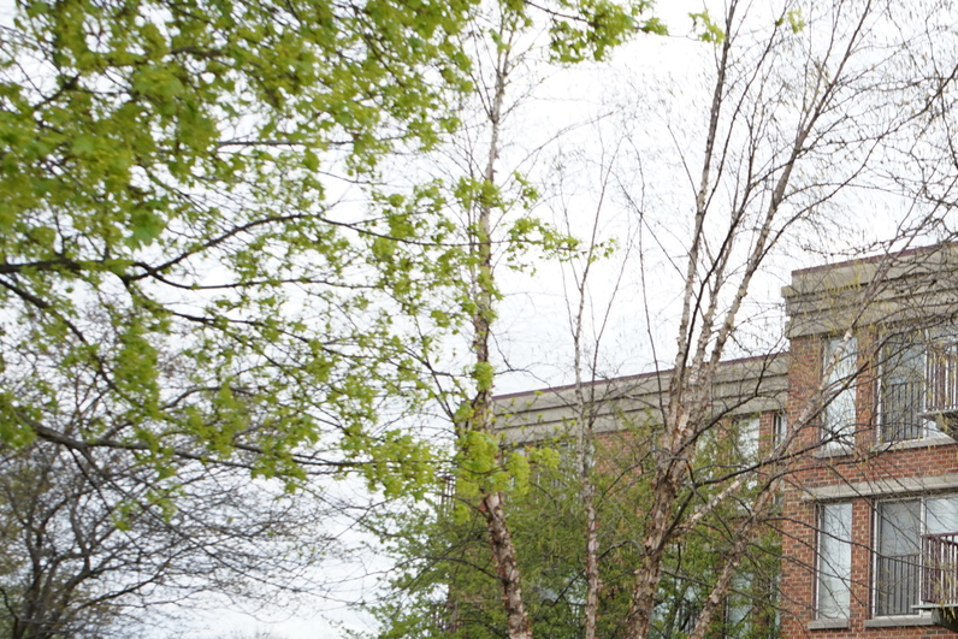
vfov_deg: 22.7
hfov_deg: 31.4
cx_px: 962
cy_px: 511
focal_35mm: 59
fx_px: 1570
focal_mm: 29
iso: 320
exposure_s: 1/60
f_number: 9
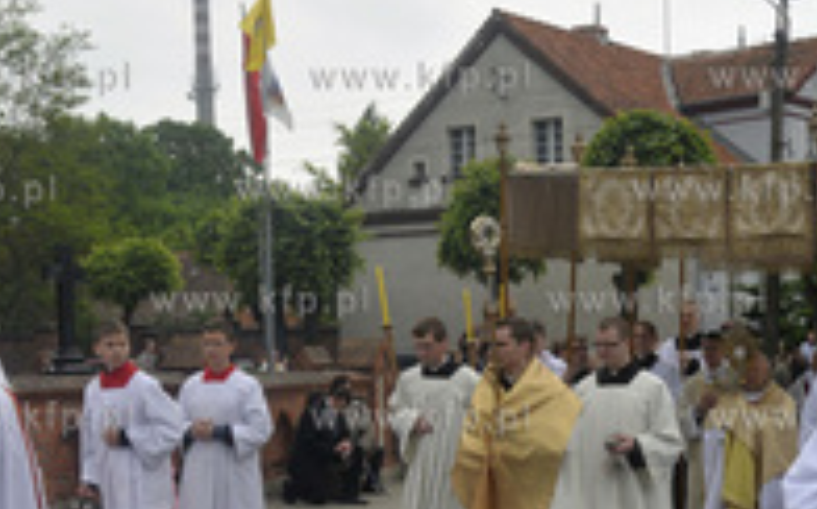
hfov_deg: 27.3
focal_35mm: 75
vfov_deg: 17.1
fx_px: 1668
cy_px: 471
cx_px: 567
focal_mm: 24
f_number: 7.1
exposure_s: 1/800
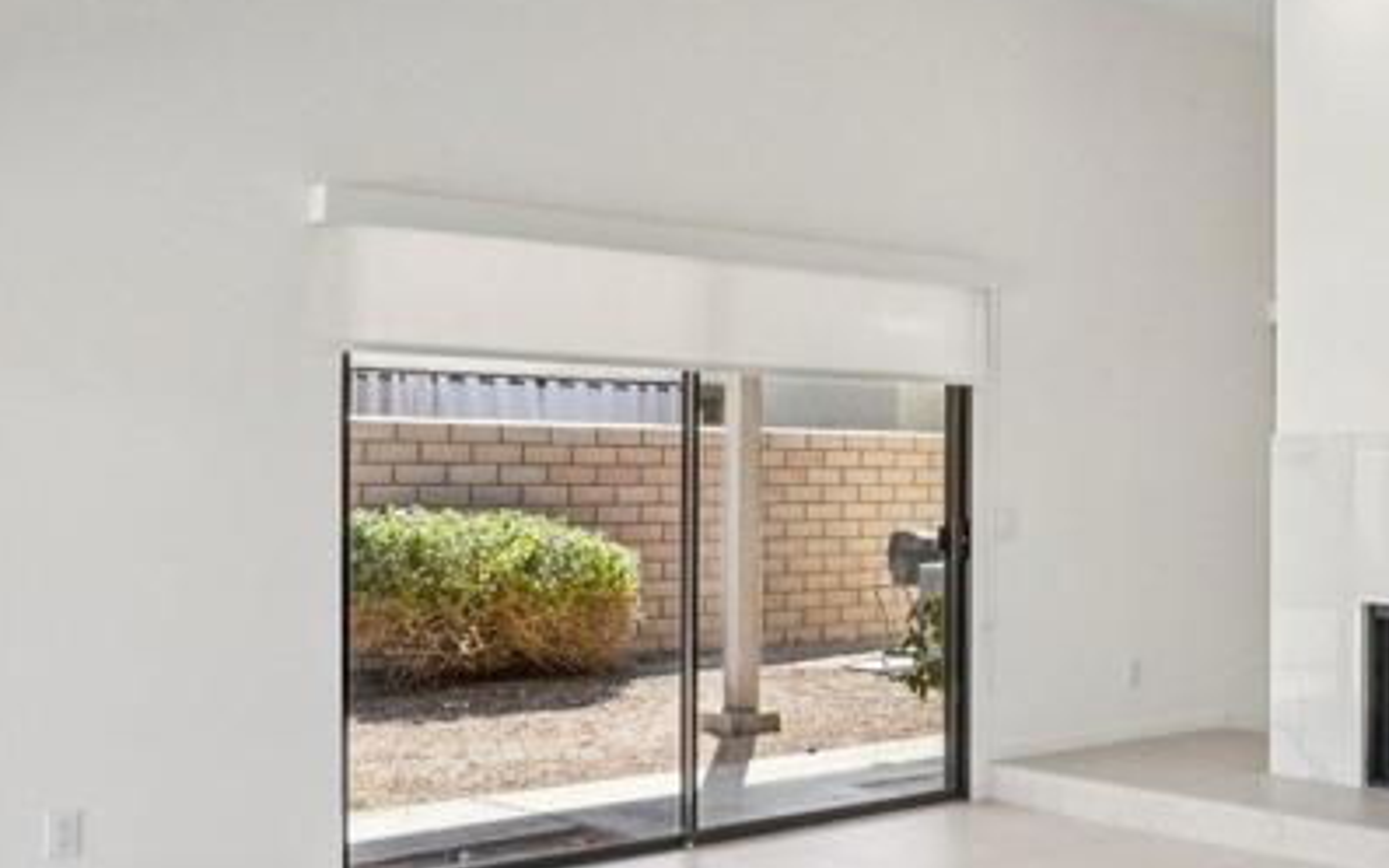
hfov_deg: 45.1
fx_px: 1590
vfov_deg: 30.5
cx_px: 1085
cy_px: 441
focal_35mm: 42
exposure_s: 1/250
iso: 3200
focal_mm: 16
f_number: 16
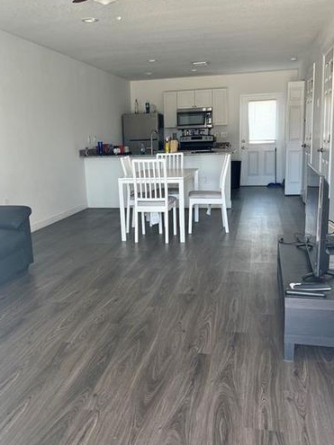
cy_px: 217
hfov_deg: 40.6
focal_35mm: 35
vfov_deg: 52.6
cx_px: 149
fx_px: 450
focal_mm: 5.7
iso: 80
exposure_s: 1/121
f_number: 1.5
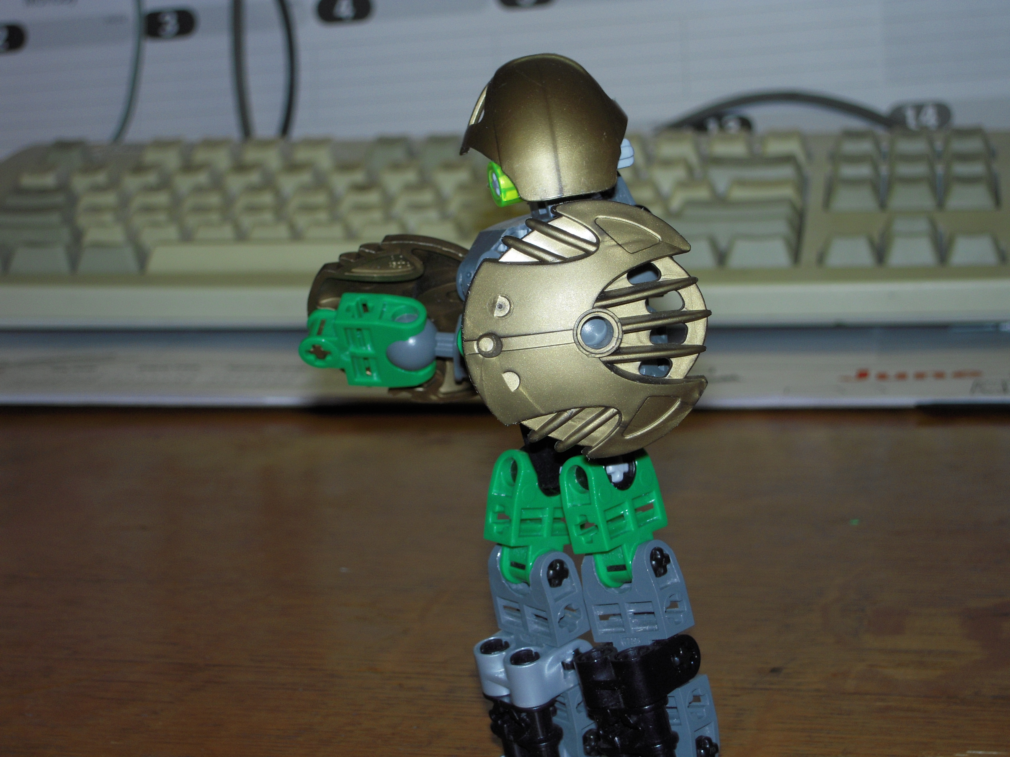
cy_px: 378
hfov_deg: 21.8
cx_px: 505
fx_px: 2626
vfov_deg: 16.4
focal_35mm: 90
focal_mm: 16.1
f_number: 5
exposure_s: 1/60
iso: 100
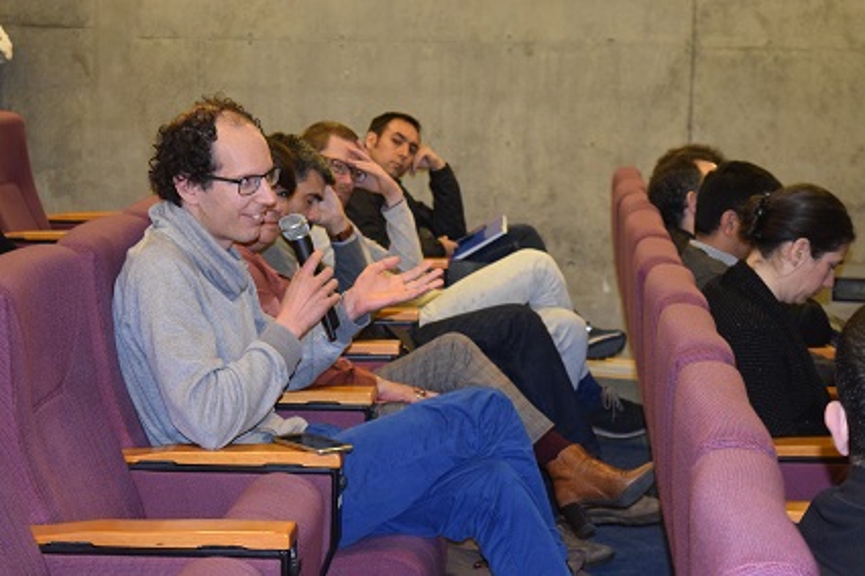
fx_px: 1981
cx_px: 432
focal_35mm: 82
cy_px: 288
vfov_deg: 16.5
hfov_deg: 24.6
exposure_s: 1/60
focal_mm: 55
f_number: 5.6
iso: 2200
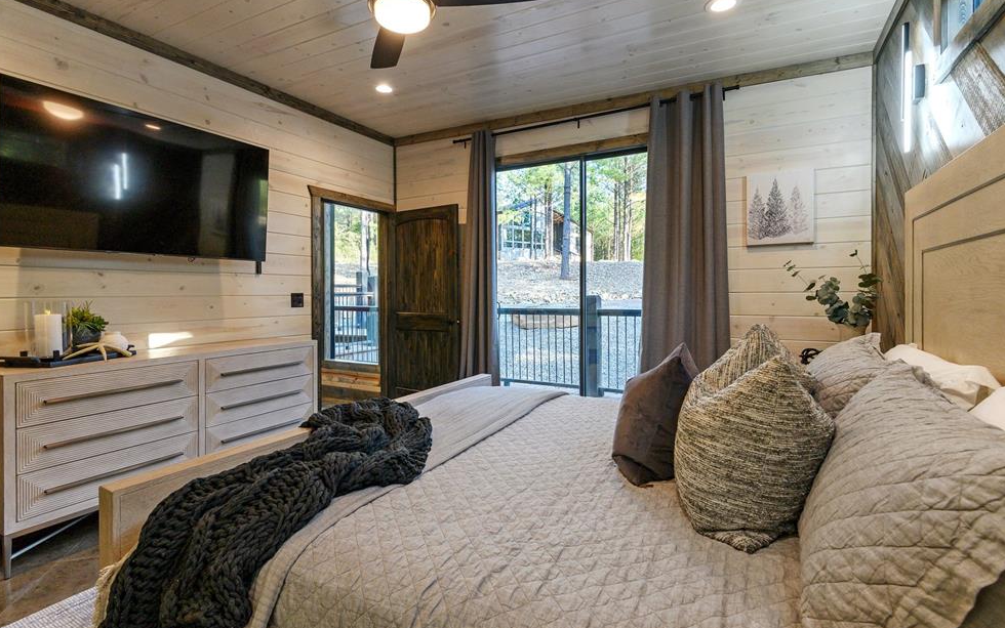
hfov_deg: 94.3
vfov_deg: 67.9
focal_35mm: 17
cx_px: 498
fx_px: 466
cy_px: 287
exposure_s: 1/30
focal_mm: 16
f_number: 7.1
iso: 400
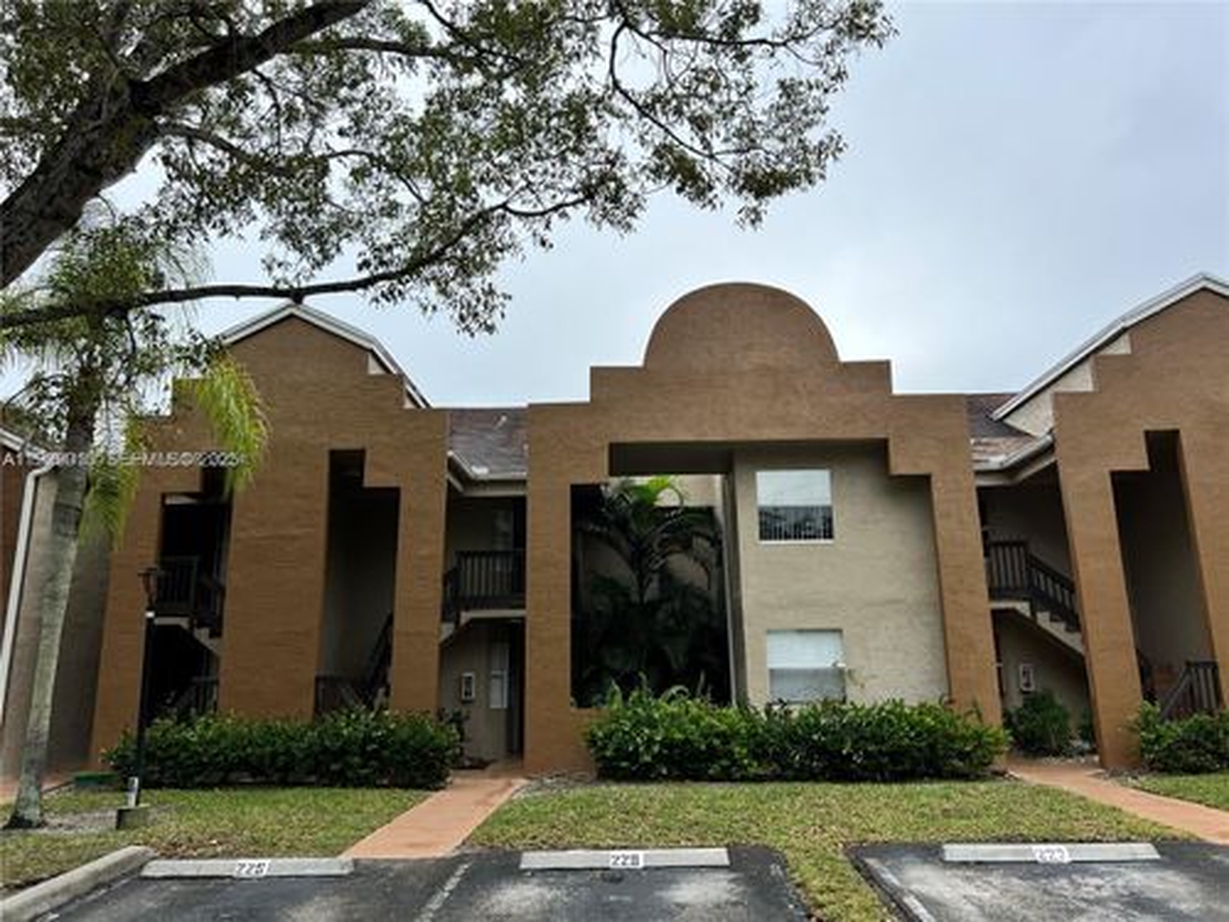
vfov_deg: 53.1
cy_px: 461
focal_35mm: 26
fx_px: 923
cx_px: 614
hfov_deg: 67.3
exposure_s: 1/2762
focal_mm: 5.7
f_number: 1.5
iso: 50
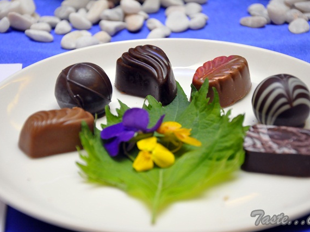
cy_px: 115
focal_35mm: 148
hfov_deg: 13.3
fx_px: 1325
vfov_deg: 10.0
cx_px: 156
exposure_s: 1/100
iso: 2000
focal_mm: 90
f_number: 5.6
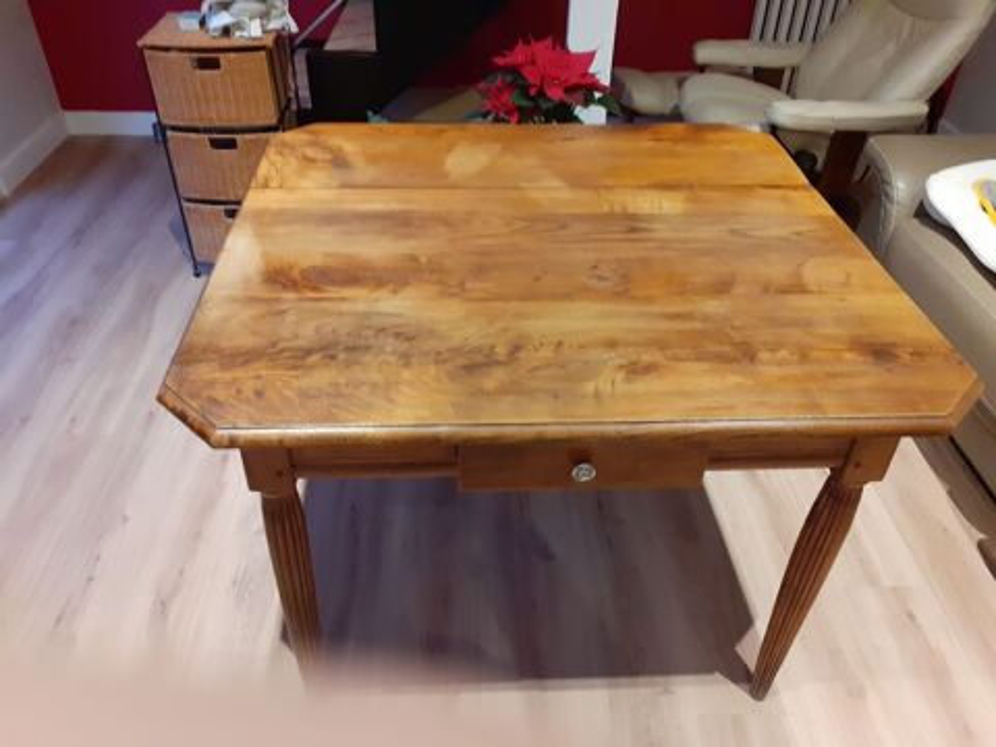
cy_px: 374
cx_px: 498
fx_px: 777
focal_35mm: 27
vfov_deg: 51.4
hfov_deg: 65.3
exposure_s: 1/25
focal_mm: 3.6
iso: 320
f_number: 1.9
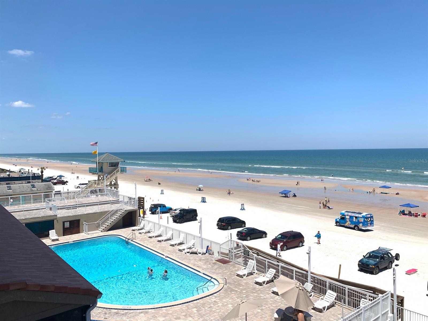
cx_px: 214
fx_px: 321
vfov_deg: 53.1
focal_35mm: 26
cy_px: 160
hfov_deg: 67.3
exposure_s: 1/4098
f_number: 1.8
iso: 25
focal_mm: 4.25
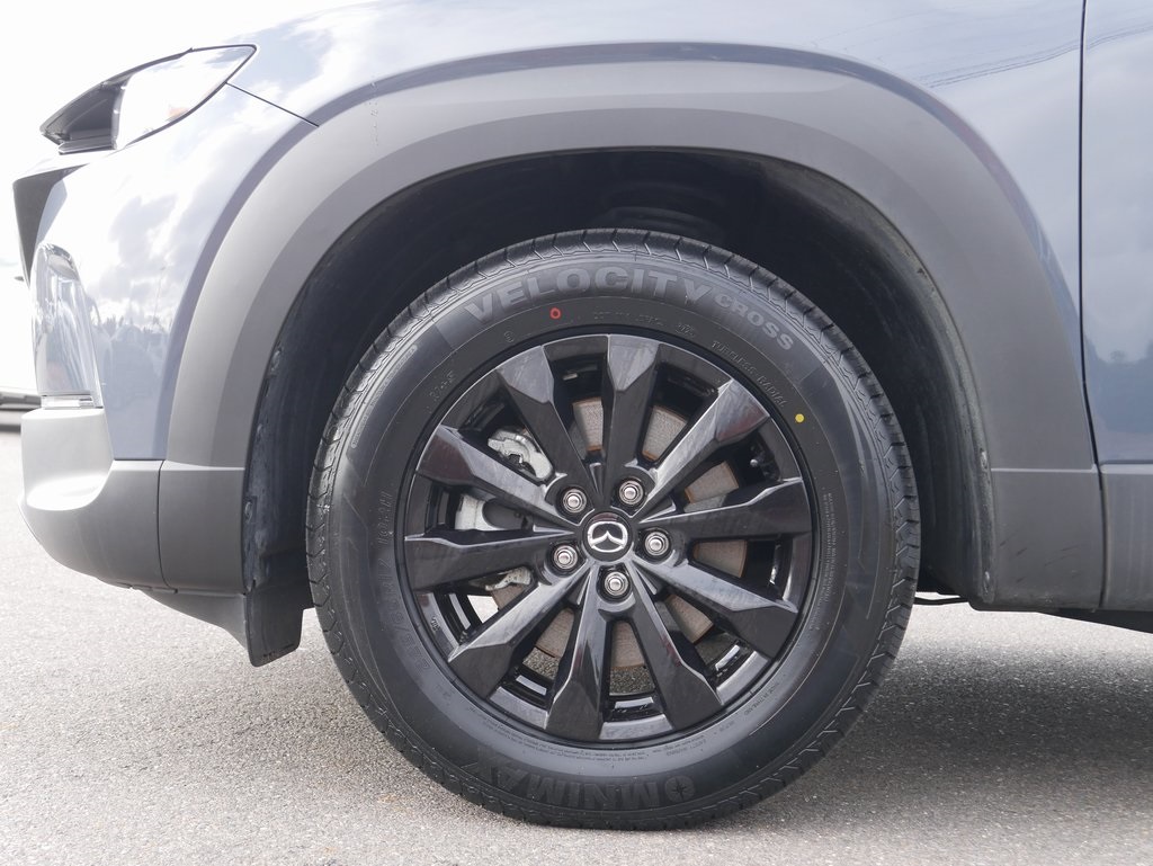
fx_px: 1733
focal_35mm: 52
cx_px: 576
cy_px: 433
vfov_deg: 28.1
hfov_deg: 36.8
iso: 400
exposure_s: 1/125
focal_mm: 26
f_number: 5.3
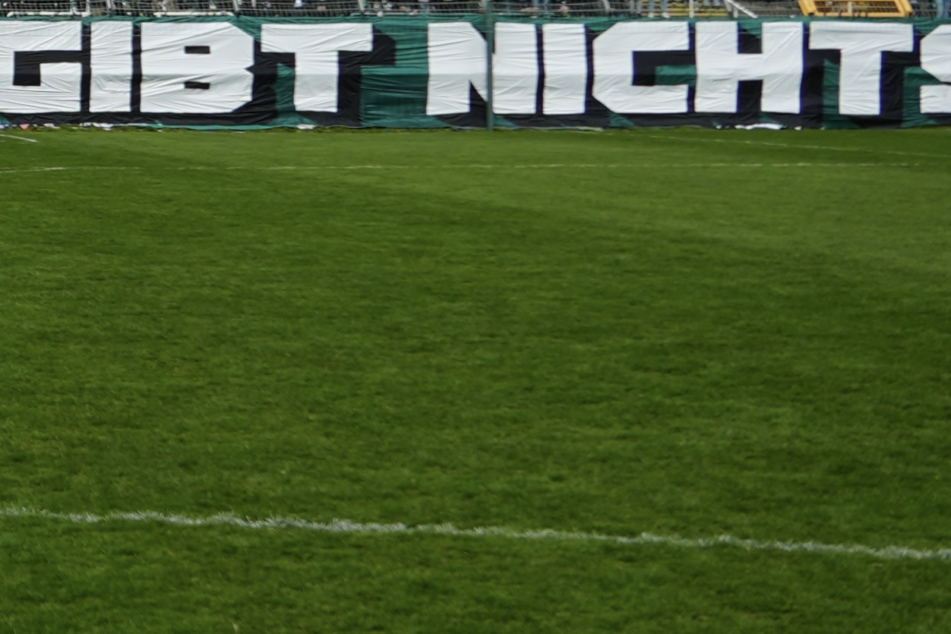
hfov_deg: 17.7
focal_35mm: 100
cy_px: -97
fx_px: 2642
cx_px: -583
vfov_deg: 13.4
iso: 100
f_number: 5
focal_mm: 19
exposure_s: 1/640
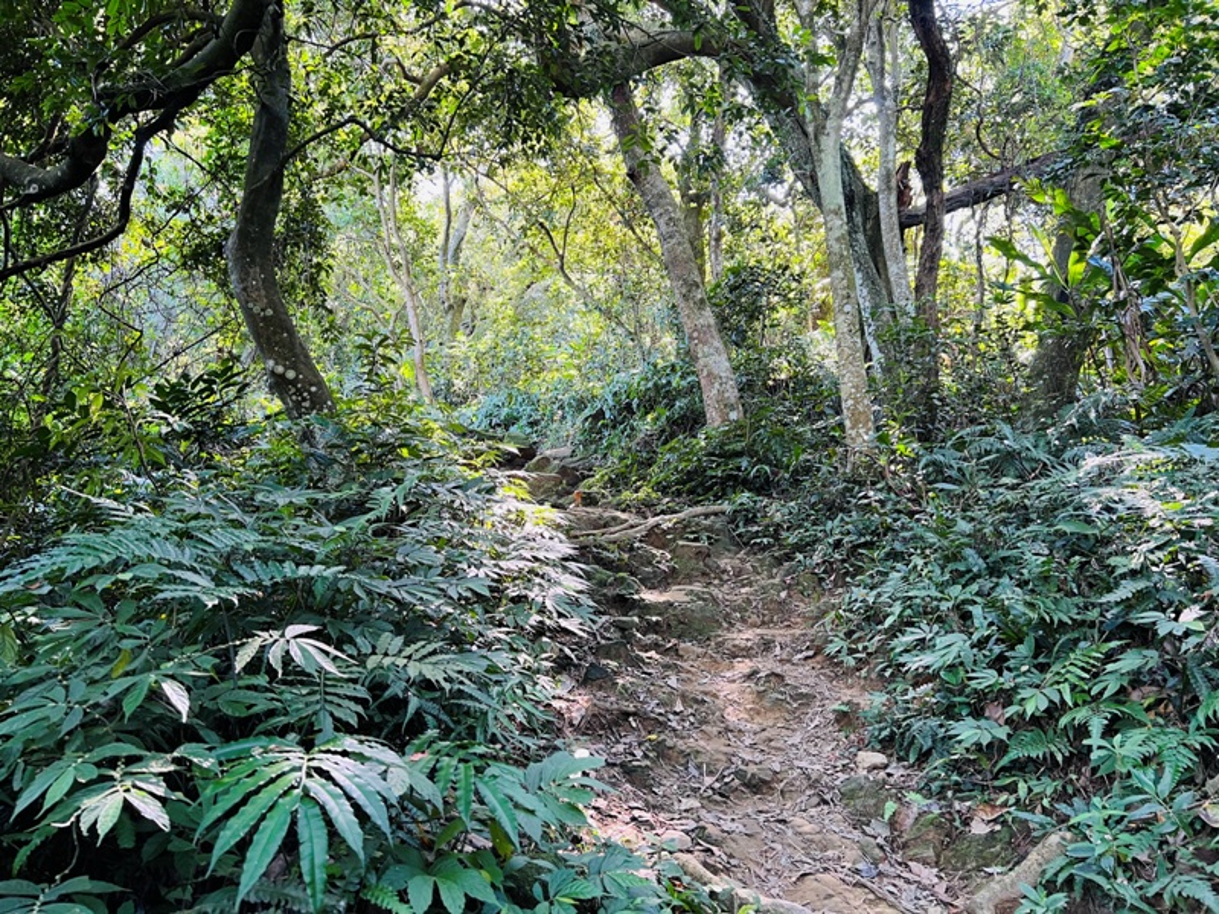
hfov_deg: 67.3
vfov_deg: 53.1
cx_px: 610
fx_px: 916
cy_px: 457
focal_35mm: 26
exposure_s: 1/67
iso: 125
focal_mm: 5.7
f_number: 1.5
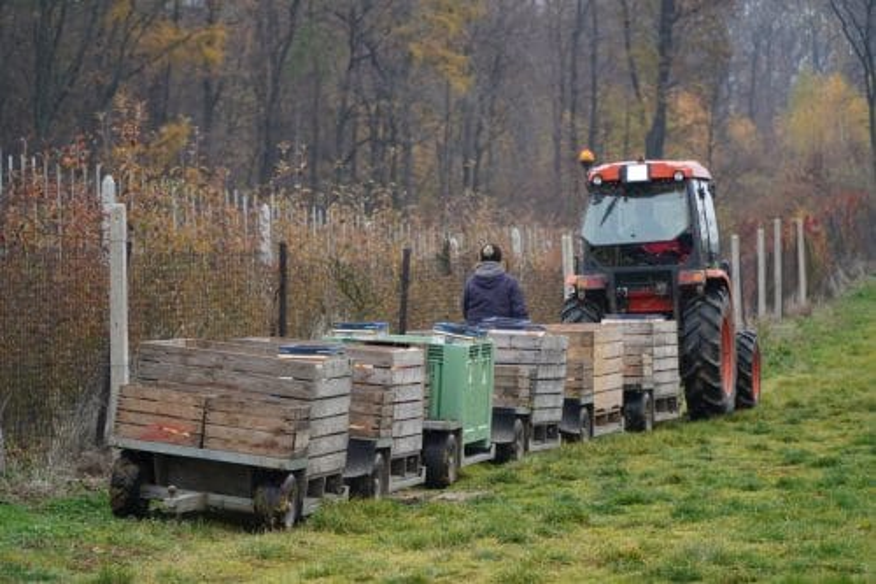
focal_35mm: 158
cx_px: 438
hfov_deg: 13.0
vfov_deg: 8.7
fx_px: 3831
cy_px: 292
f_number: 4
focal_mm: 105
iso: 200
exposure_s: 1/200
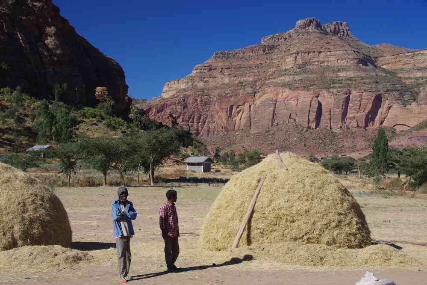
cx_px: 214
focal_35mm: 52
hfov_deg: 37.9
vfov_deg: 25.8
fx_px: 623
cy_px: 142
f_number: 11
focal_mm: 35
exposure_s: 1/100
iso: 200
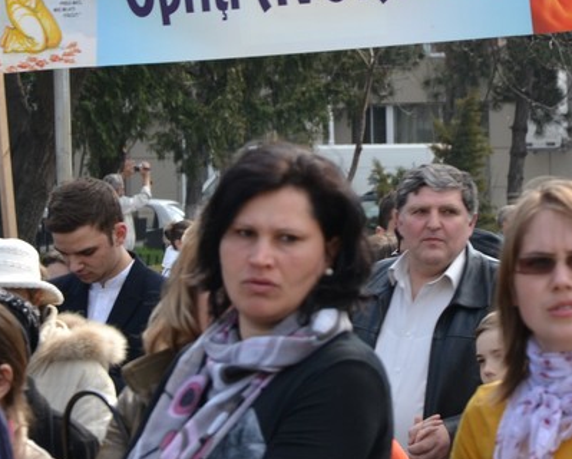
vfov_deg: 5.2
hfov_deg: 6.5
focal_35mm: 296
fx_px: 5016
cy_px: -39
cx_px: 308
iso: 110
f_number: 5.6
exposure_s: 1/125
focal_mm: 70
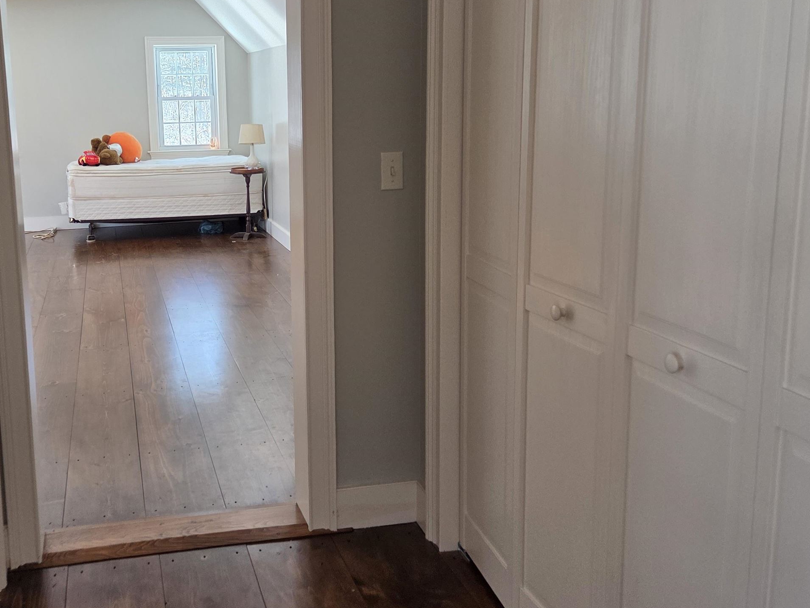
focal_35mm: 37
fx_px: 866
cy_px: 246
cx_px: 258
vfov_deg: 38.5
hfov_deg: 49.1
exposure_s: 1/180
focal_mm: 5.4
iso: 125
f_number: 1.8
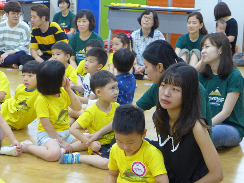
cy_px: 92
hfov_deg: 21.8
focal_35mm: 90
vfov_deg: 16.4
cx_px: 122
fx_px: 634
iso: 800
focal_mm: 17.7
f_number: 2.3
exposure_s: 1/125
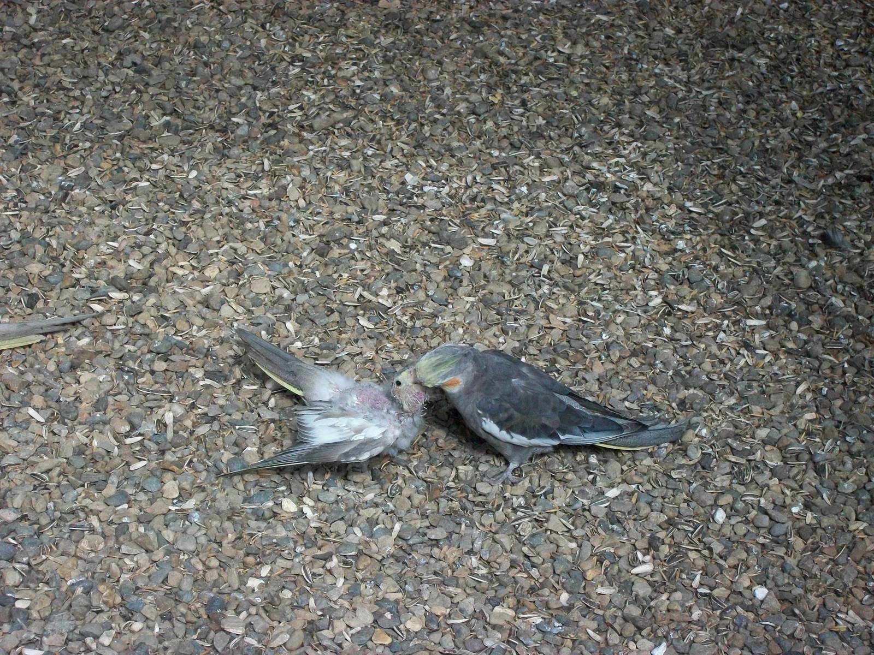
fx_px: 2424
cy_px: 328
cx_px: 437
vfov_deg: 15.4
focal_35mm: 96
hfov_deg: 20.4
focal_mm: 17.1
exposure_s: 1/500
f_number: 5.2
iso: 352
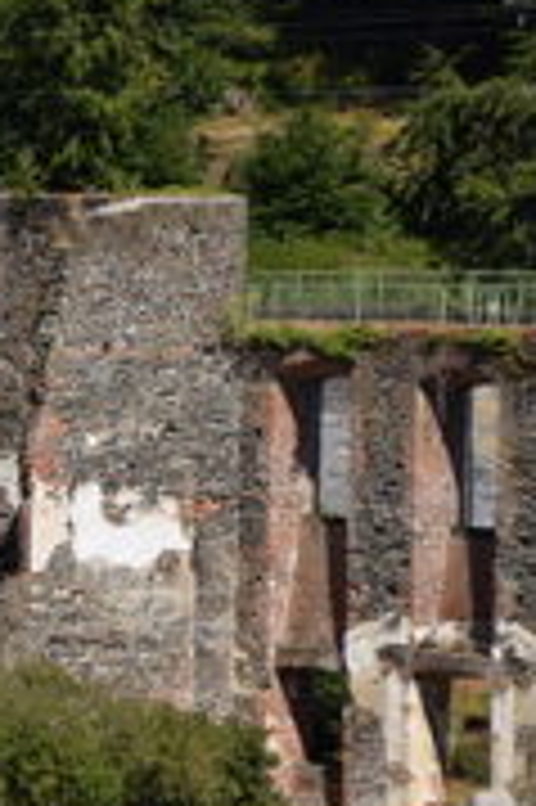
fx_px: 6466
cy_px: 534
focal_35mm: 289
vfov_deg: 7.1
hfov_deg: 4.7
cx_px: -275
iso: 100
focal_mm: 86
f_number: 5.3
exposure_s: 1/800
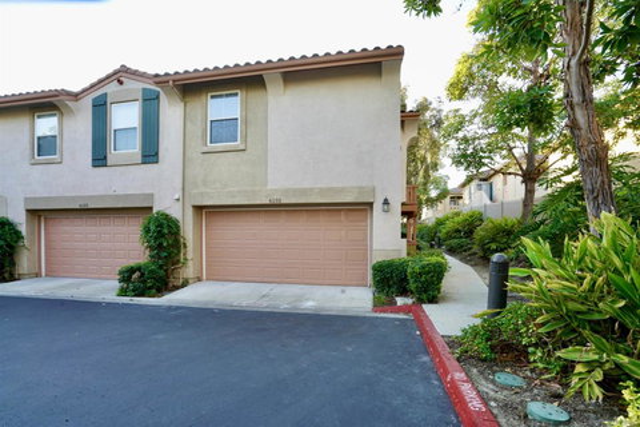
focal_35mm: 16
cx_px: 320
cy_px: 214
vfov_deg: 73.7
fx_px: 284
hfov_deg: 96.7
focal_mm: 16
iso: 160
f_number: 11
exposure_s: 1/10
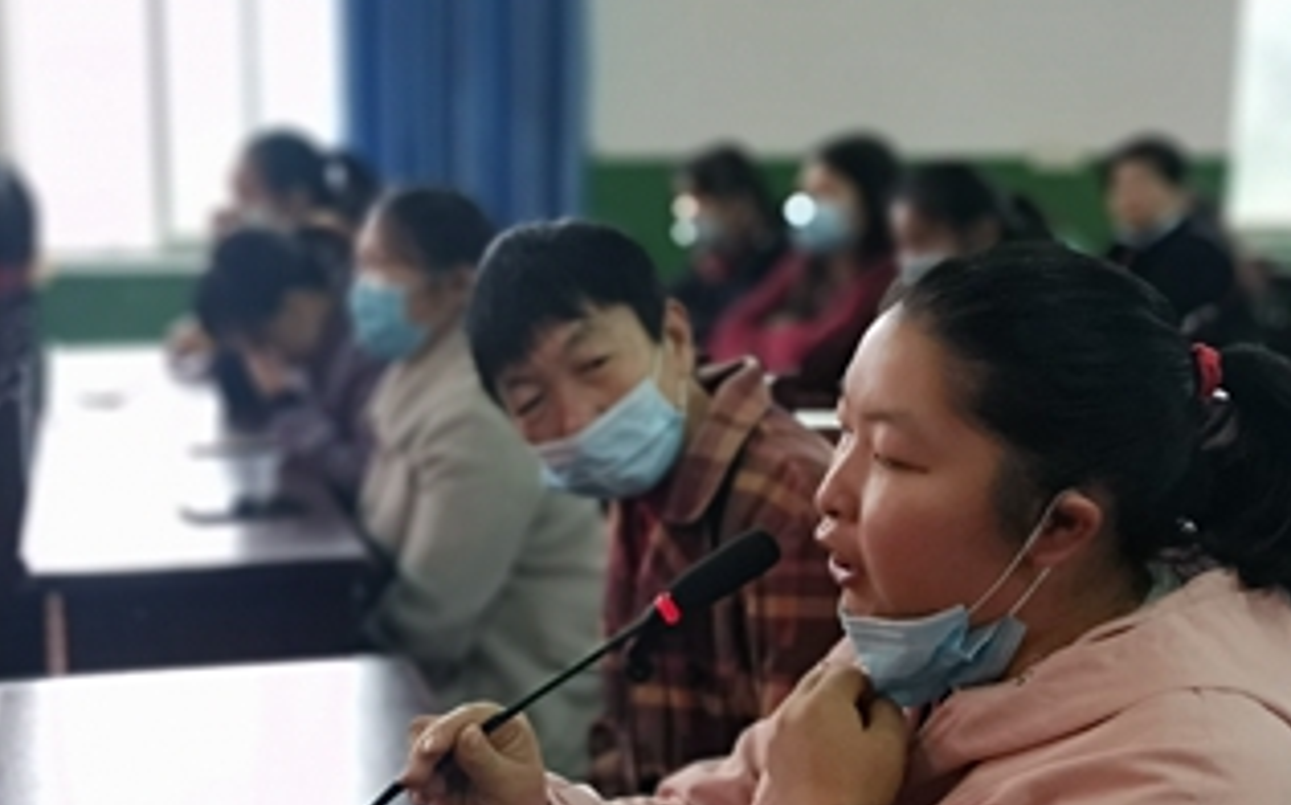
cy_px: 593
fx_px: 2039
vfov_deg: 22.1
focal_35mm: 58
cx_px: 535
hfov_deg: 35.0
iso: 250
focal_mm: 3.95
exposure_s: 1/36
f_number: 2.2
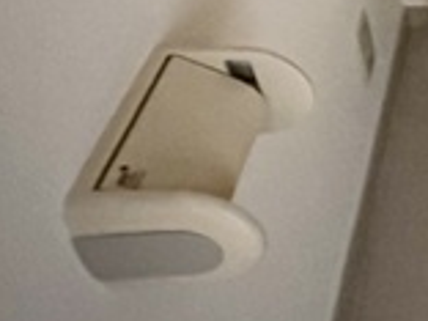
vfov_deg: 20.1
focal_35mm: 63
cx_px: 582
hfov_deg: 25.6
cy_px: -158
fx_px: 779
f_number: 2.2
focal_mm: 2.22
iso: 2500
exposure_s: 1/30
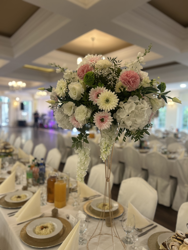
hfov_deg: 53.1
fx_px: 188
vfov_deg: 67.3
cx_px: 94
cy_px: 125
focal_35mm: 26
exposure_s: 1/50
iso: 125
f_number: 1.5
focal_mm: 5.7
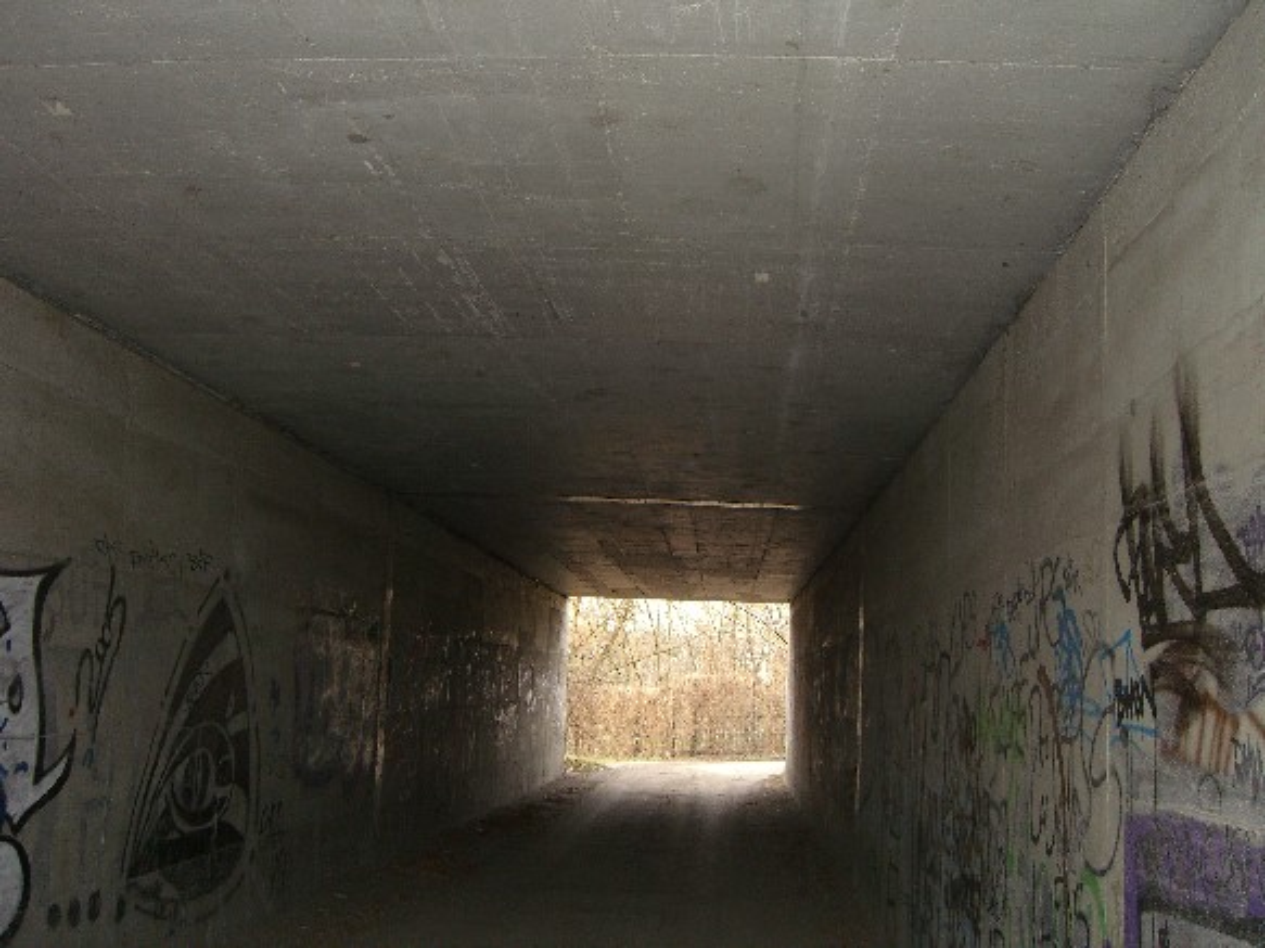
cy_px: 474
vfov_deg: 37.7
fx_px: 1388
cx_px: 632
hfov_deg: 49.0
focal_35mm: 38
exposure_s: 1/60
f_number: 2.8
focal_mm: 7.9
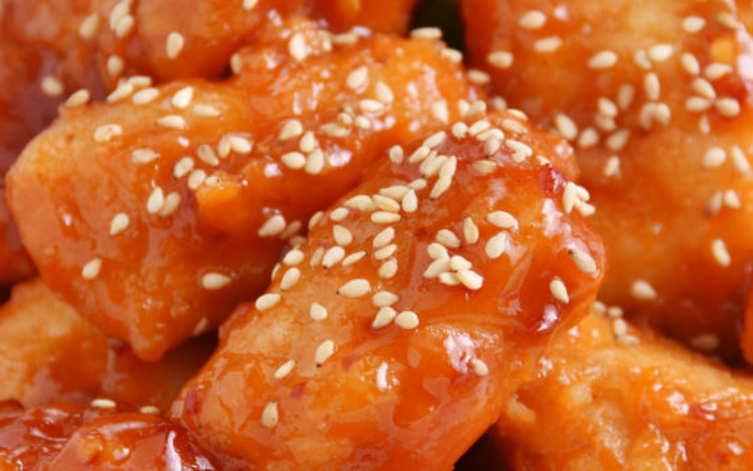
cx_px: 400
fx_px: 6013
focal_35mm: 293
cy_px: 292
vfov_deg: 4.5
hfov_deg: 7.2
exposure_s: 1/125
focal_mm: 105
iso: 160
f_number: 7.1
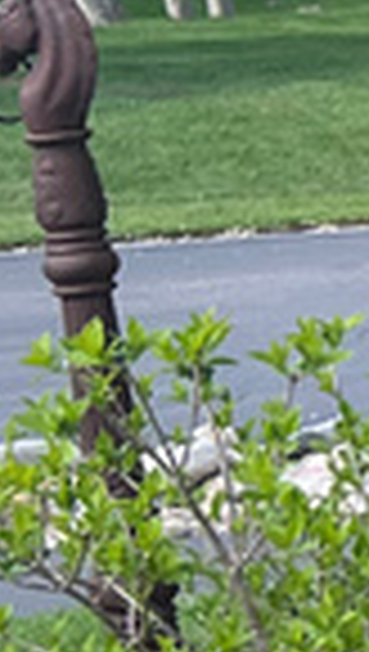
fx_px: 3465
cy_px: 243
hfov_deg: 4.9
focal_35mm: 200
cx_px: 1940
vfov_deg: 10.8
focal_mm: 5.7
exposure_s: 1/827
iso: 50
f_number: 1.5
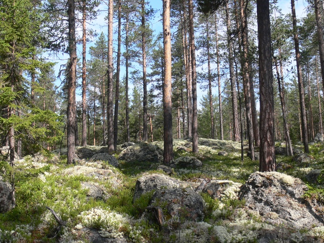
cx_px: 172
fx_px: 487
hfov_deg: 36.8
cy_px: 116
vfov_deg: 28.0
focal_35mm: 52
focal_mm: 7.4
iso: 80
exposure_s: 1/100
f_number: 4
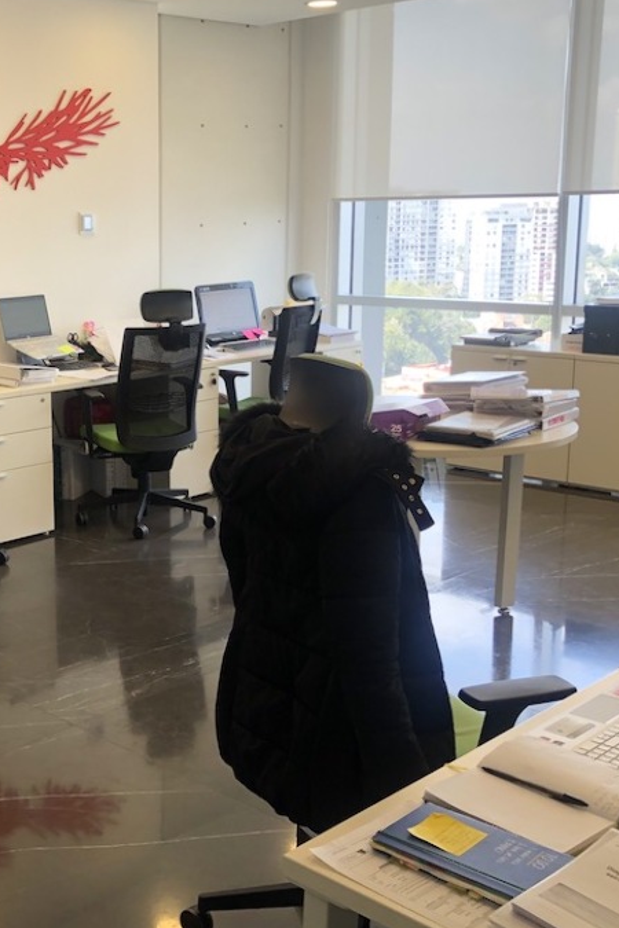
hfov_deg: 28.3
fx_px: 1186
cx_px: 85
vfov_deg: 42.7
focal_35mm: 46
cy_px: 469
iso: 50
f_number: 1.8
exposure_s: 1/120
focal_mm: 3.99
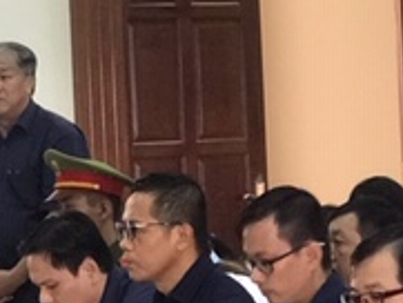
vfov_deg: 7.4
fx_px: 2342
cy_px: 69
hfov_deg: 9.8
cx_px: 71
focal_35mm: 201
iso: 160
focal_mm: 6.6
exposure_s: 1/50
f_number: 2.8
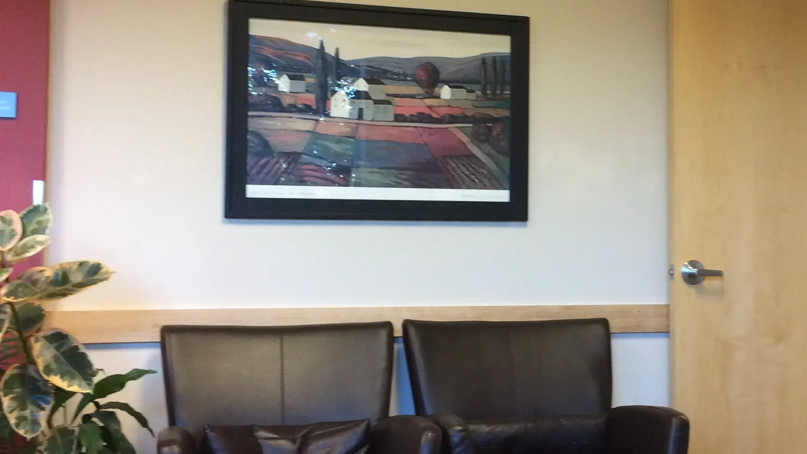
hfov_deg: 40.1
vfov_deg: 23.5
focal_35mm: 51
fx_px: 1091
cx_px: 536
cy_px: 202
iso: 160
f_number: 2.2
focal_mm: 4.15
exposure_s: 1/30
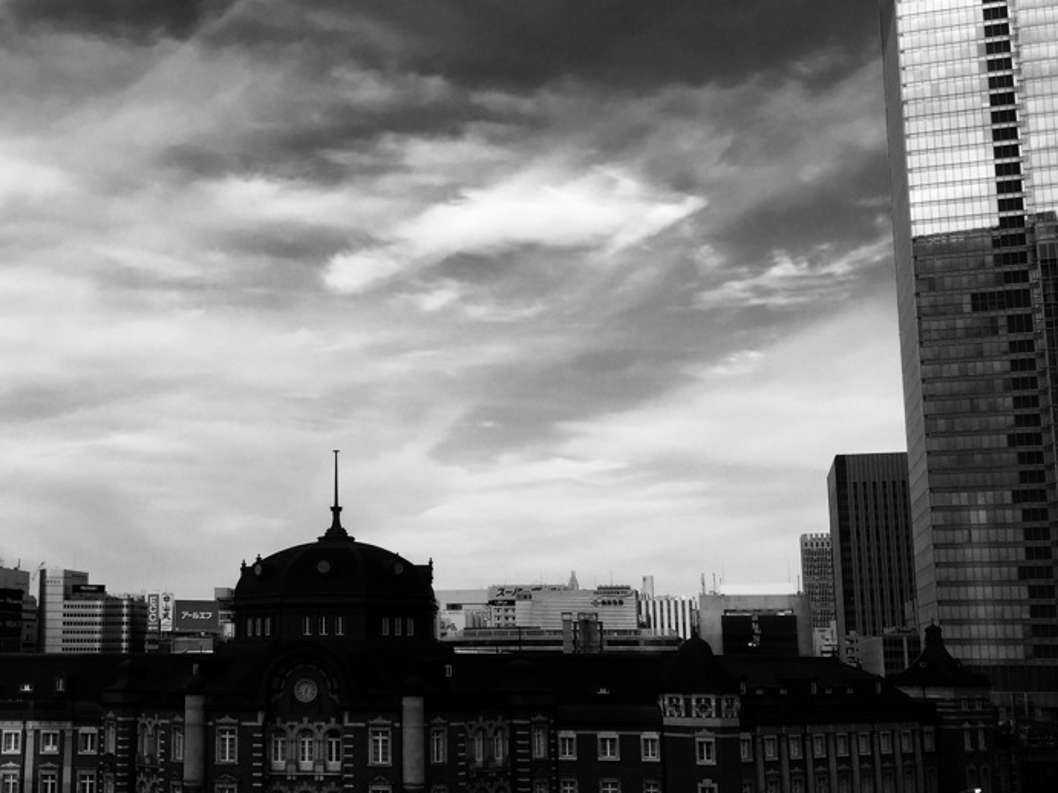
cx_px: 322
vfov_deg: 33.5
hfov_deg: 43.0
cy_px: 475
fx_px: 1314
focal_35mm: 43
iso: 32
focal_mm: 4.15
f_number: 2.2
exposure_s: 1/488
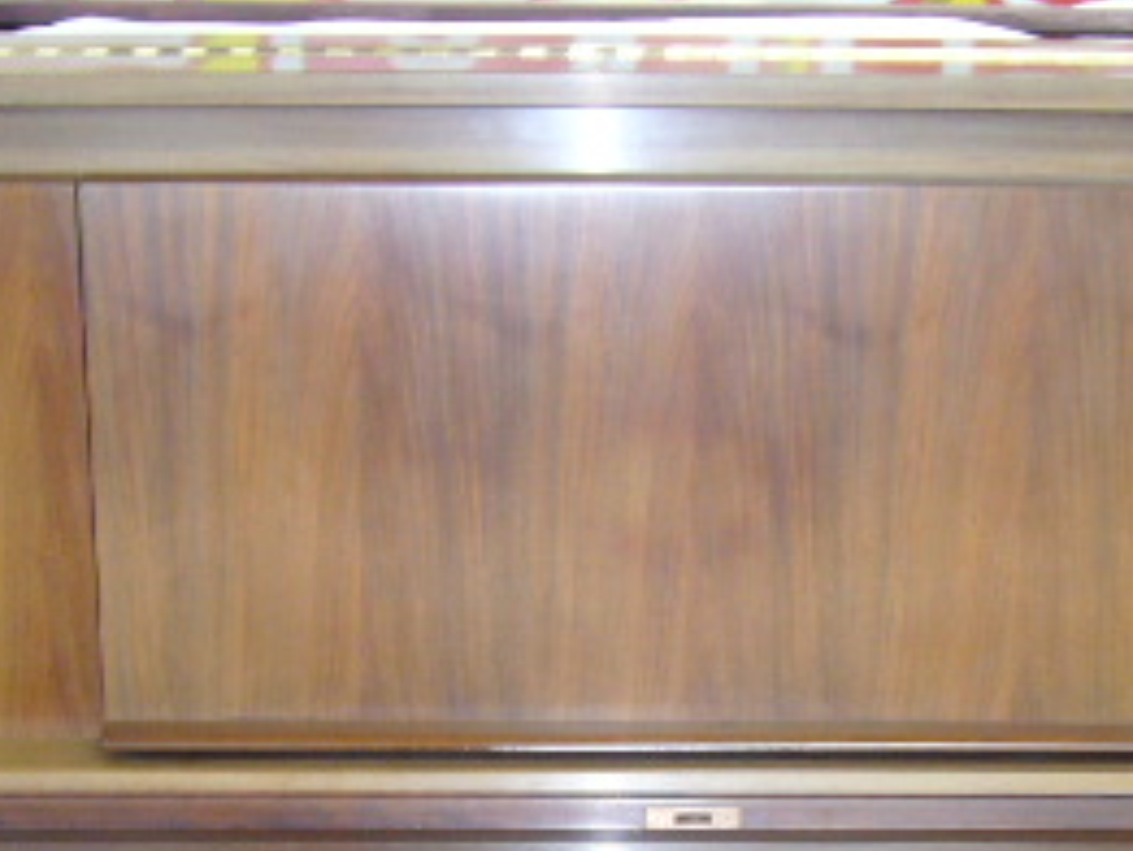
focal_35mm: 76
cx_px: 595
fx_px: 2489
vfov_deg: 18.5
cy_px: 981
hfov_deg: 25.6
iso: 100
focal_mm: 4.6
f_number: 2.8
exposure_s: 1/8
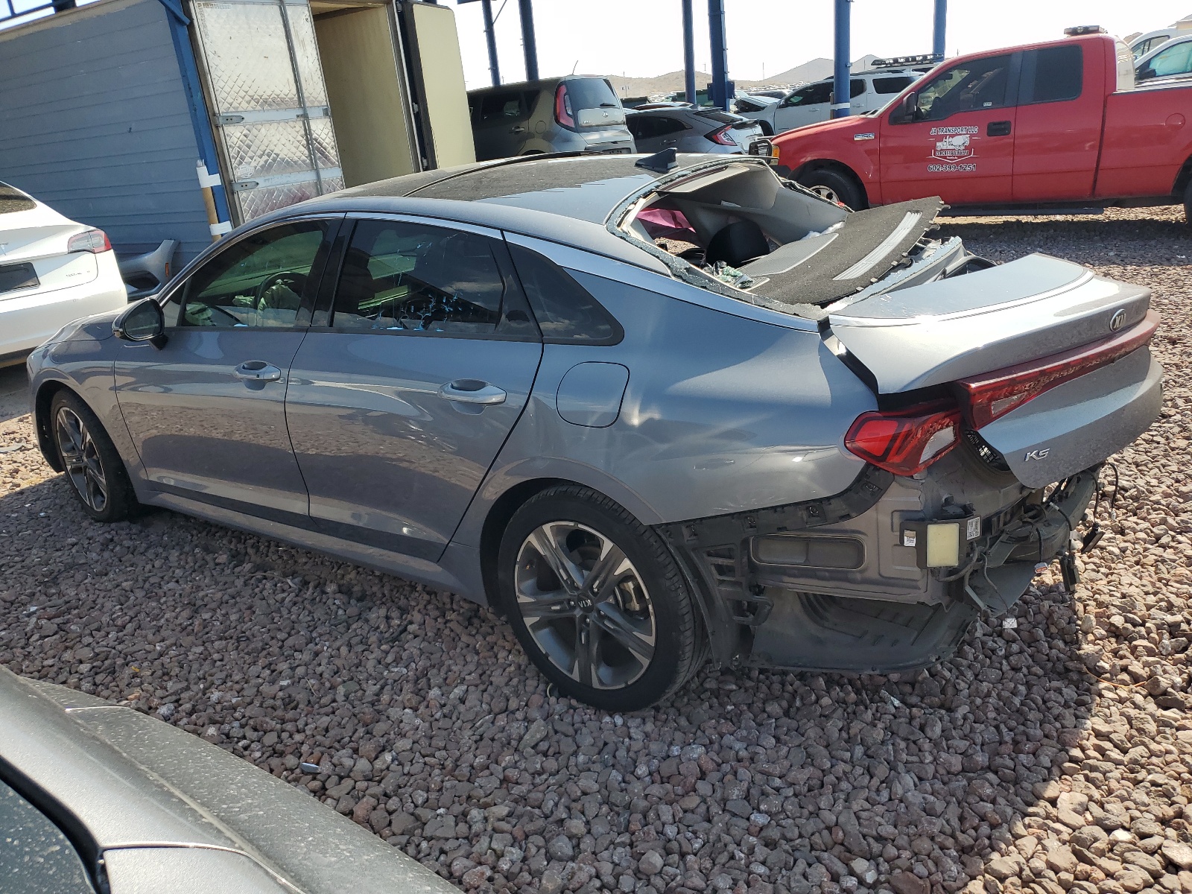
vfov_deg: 53.1
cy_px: 447
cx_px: 596
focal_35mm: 26
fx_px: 895
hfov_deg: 67.3
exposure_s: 1/1429
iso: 50
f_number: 1.5
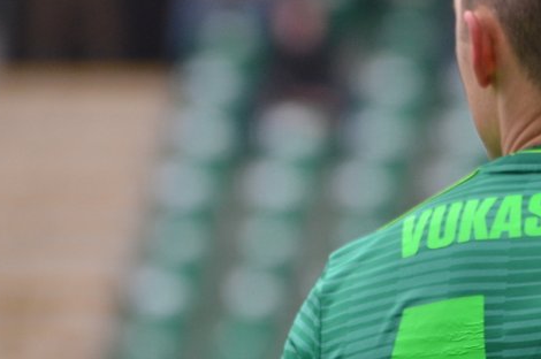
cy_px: 190
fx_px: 14932
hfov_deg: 2.1
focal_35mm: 995
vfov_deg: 1.4
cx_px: 588
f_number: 5.6
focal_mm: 260
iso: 500
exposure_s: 1/400
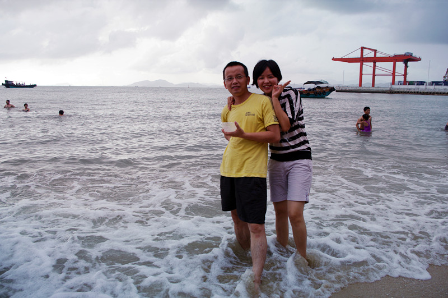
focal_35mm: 31
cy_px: 149
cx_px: 224
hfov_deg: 60.4
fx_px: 385
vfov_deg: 42.2
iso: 200
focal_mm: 21.25
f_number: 7.1
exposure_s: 1/320
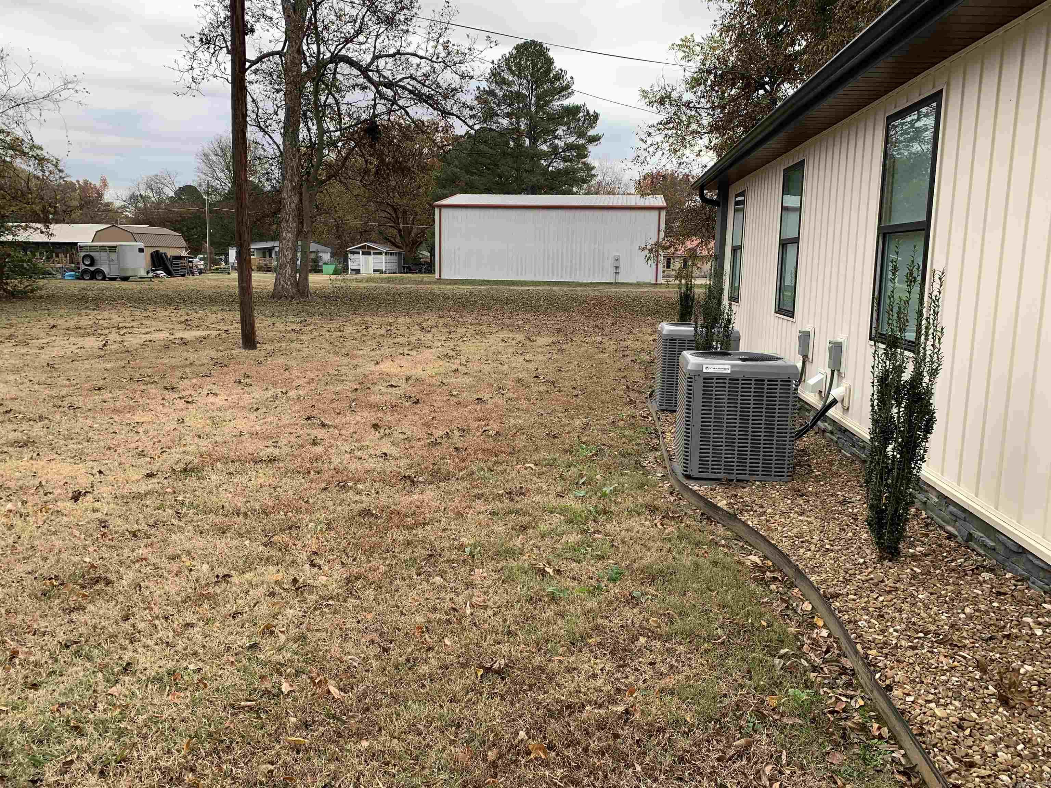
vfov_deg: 53.1
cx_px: 526
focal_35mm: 26
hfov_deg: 67.3
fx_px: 789
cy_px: 394
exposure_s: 1/284
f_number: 1.8
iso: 25
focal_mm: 4.25
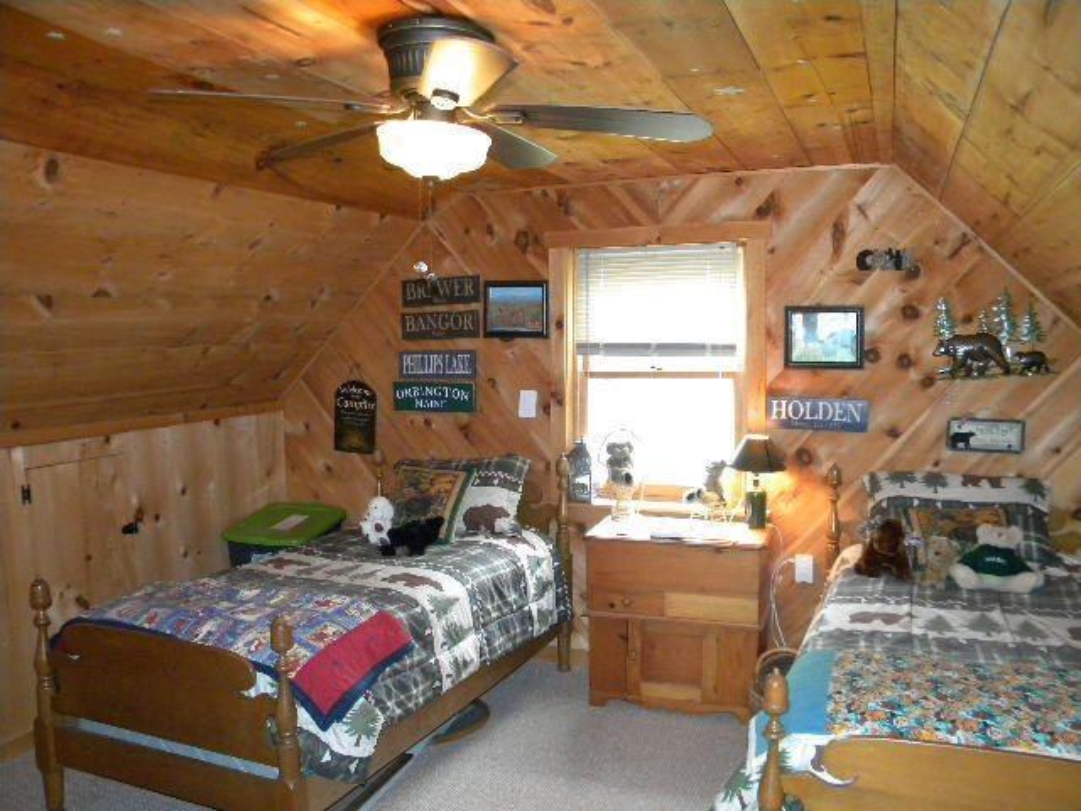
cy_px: 406
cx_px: 540
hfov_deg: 63.4
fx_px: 874
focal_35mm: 28
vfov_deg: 49.7
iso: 400
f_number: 3.5
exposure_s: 1/26
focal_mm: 5
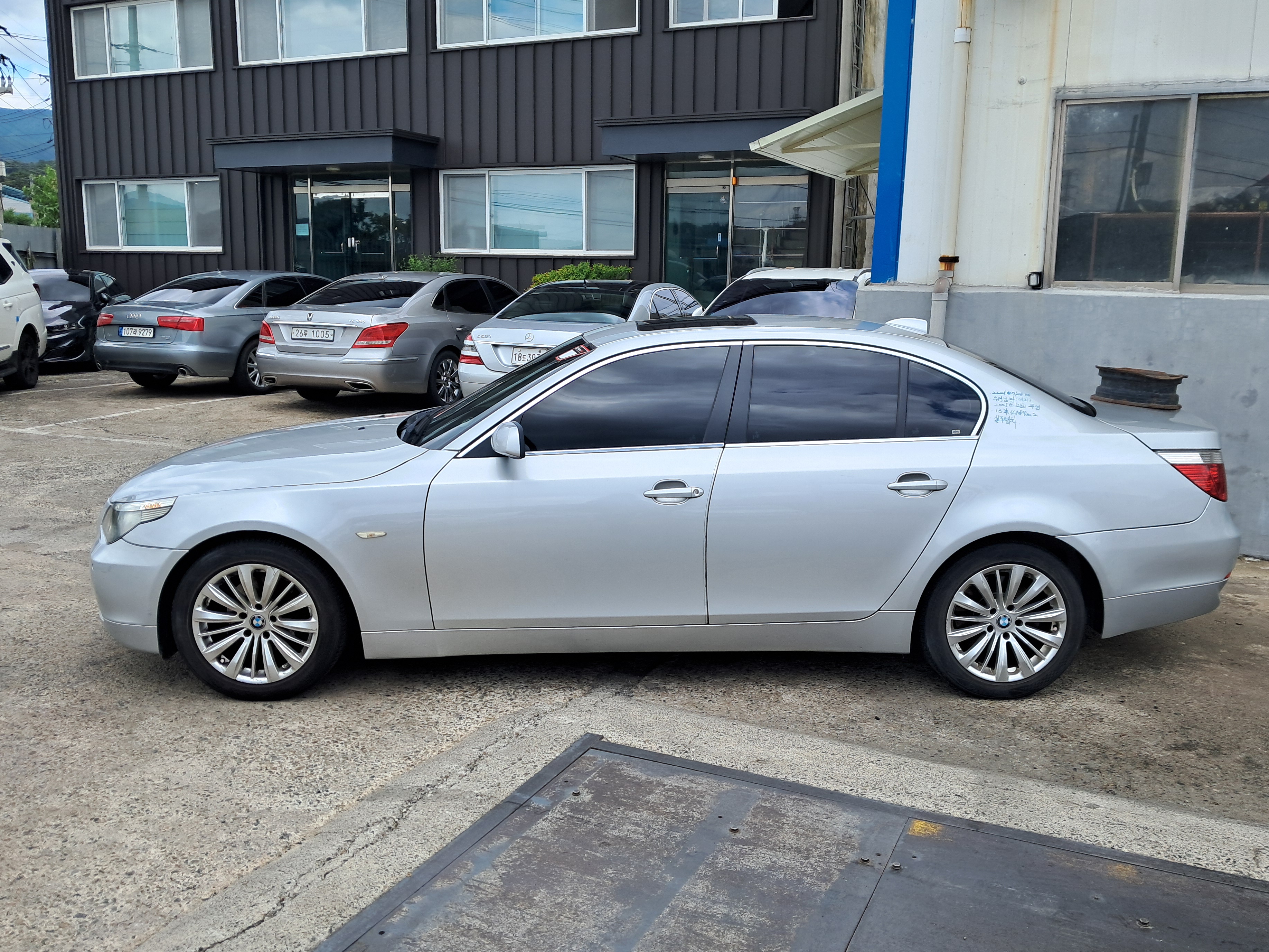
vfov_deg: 46.8
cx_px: 661
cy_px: 494
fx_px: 1100
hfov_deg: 59.9
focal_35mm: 30
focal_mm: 4
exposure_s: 1/418
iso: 50
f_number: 1.8
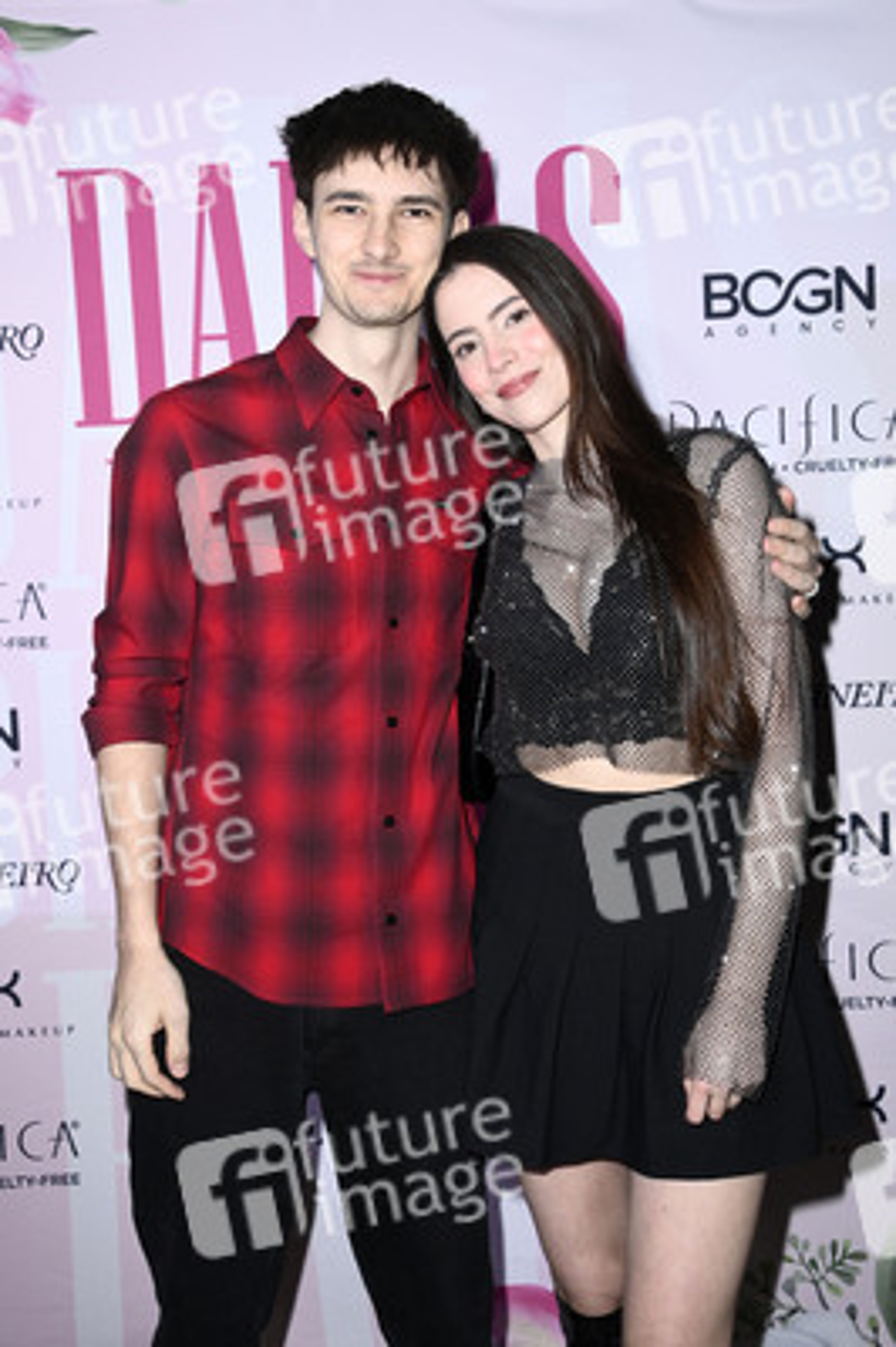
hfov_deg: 29.8
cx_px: 448
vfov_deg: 43.6
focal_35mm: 45
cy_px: 674
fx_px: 1683
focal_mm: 45
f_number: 5.6
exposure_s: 1/200
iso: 1250
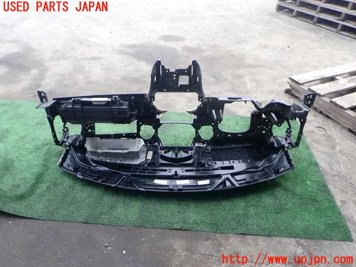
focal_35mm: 25
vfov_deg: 54.9
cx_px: 178
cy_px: 134
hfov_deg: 69.4
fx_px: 257
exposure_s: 1/250
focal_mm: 4.5
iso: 100
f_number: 2.8
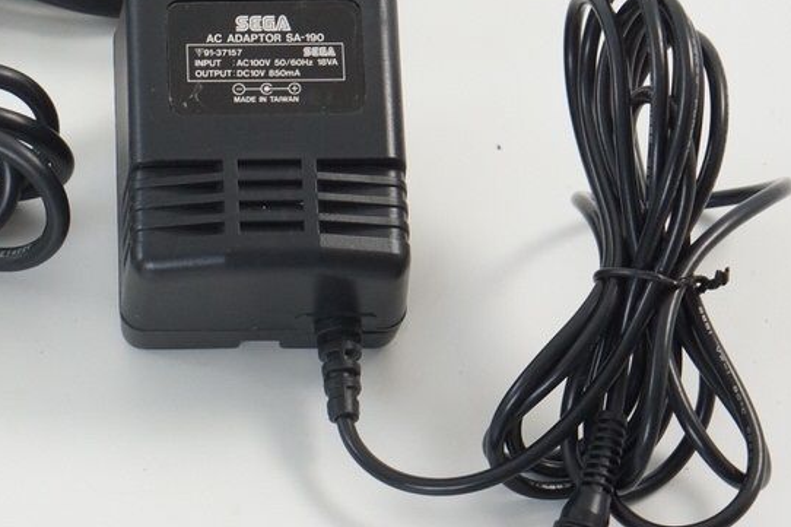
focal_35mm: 166
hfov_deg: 12.2
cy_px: 177
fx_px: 3646
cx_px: -44
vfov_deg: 8.3
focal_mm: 50
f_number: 6.3
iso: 800
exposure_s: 1/80
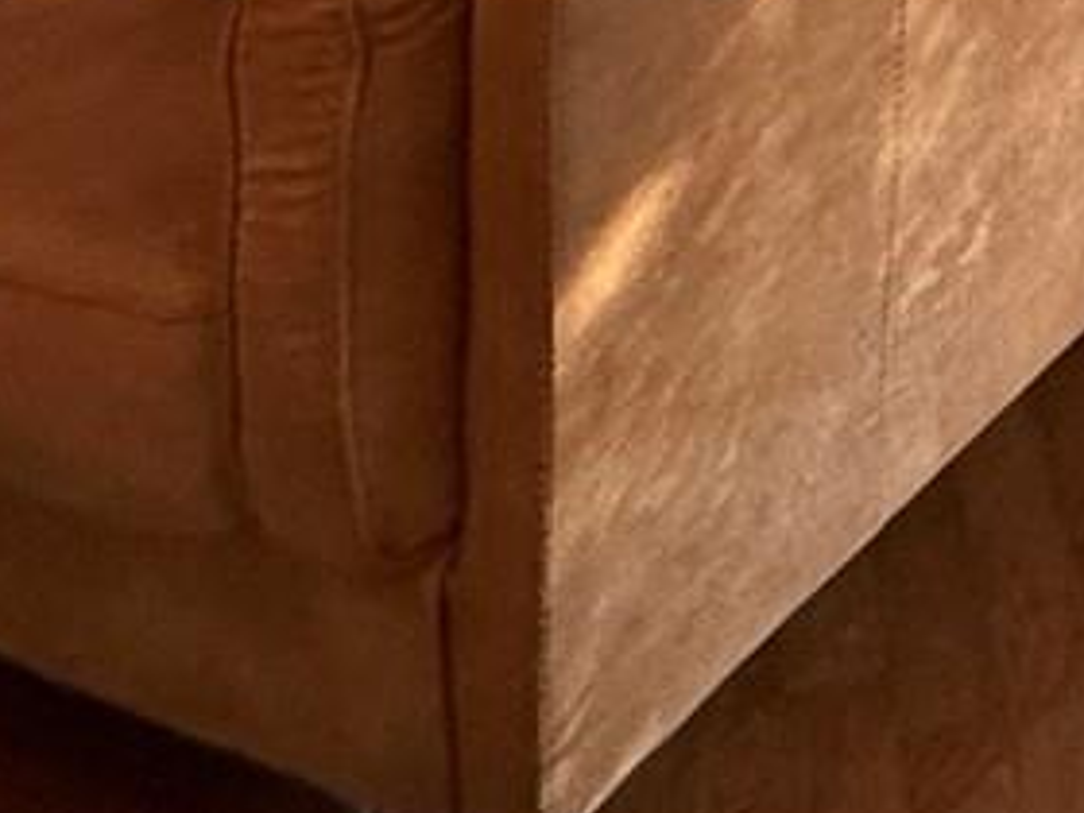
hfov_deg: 20.1
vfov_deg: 14.3
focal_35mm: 80
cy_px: -956
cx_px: 1746
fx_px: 2505
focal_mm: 2.22
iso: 400
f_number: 2.2
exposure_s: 1/60
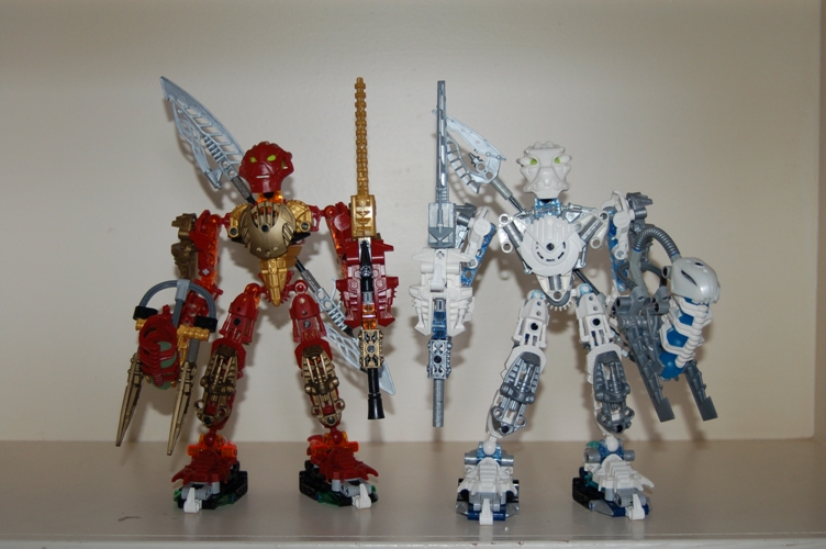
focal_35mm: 52
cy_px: 274
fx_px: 1204
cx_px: 413
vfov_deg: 25.7
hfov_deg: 37.9
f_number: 4
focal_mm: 35
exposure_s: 1/60
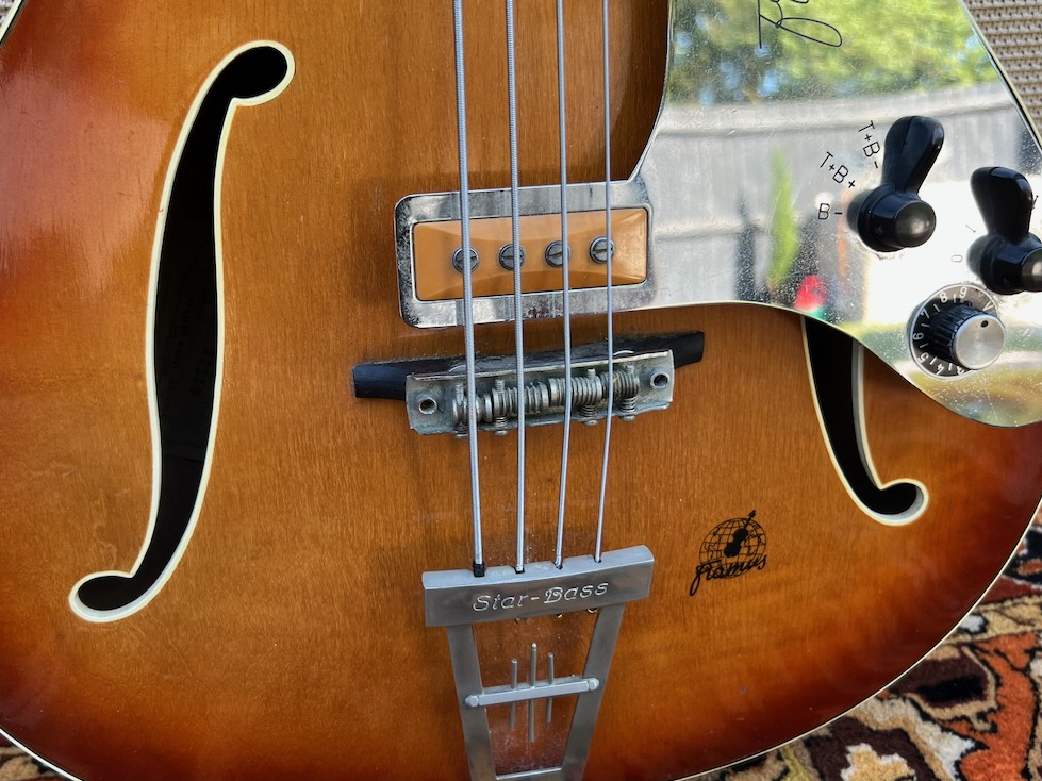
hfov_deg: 53.9
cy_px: 371
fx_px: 1023
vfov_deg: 41.8
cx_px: 469
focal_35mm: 34
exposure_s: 1/121
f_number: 1.5
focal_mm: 5.7
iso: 40
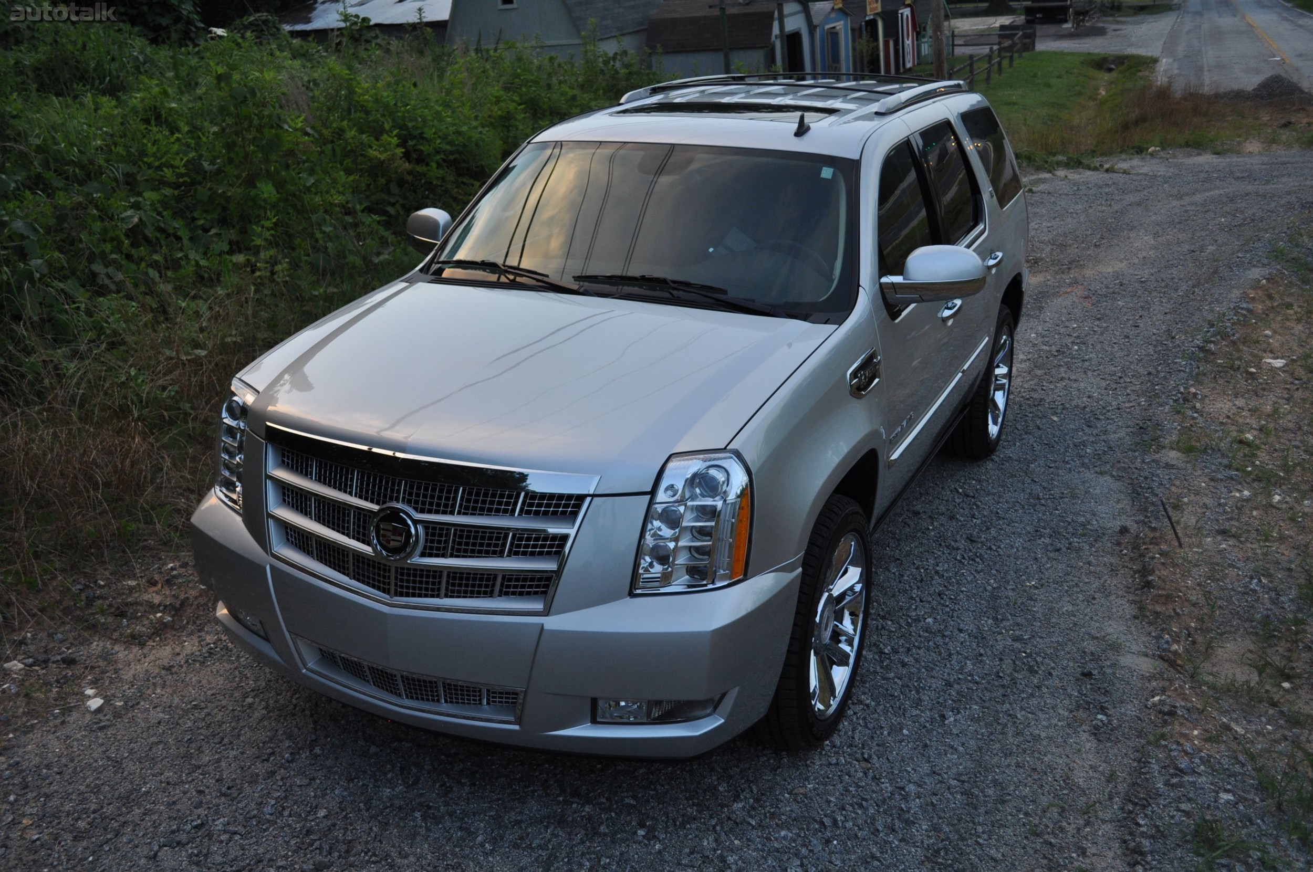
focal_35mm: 36
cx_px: 656
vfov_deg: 36.8
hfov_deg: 53.2
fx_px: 1312
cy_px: 436
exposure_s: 1/80
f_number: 4.5
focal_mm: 24
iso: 400
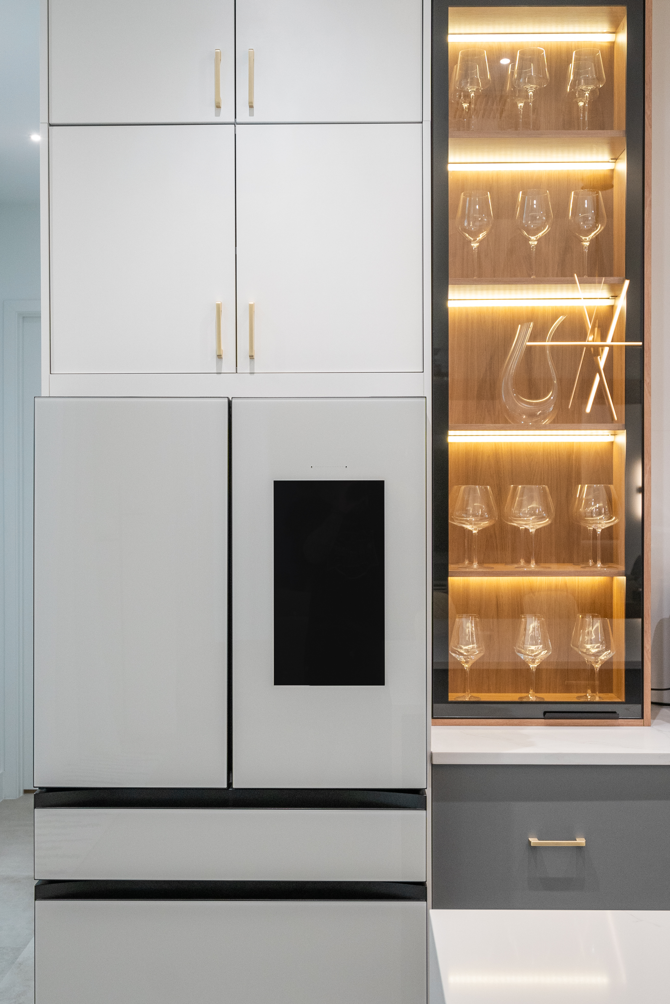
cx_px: 335
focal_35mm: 42
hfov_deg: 31.9
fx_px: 1172
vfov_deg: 46.4
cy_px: 502
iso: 800
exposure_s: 1/50
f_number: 4
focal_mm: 28
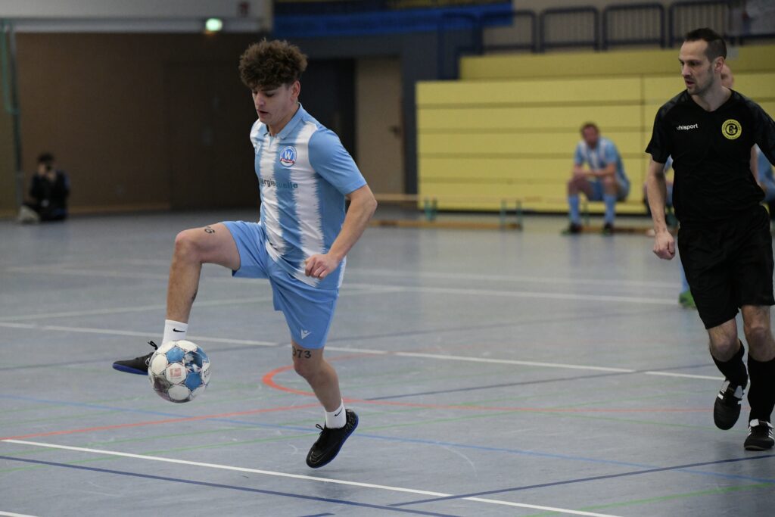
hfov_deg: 17.1
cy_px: 258
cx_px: 388
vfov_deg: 11.4
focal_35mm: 120
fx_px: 2584
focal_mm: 120
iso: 8000
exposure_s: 1/1600
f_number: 2.8
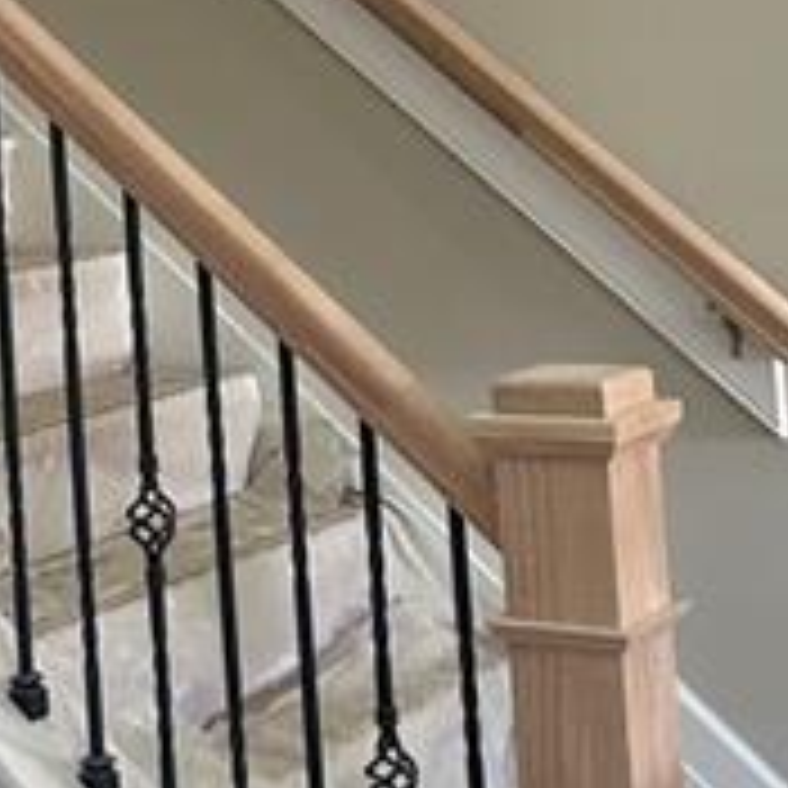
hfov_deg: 18.6
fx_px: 2395
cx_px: 248
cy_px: -32
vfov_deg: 18.1
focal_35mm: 93
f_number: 1.78
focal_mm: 6.86
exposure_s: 1/107
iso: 250
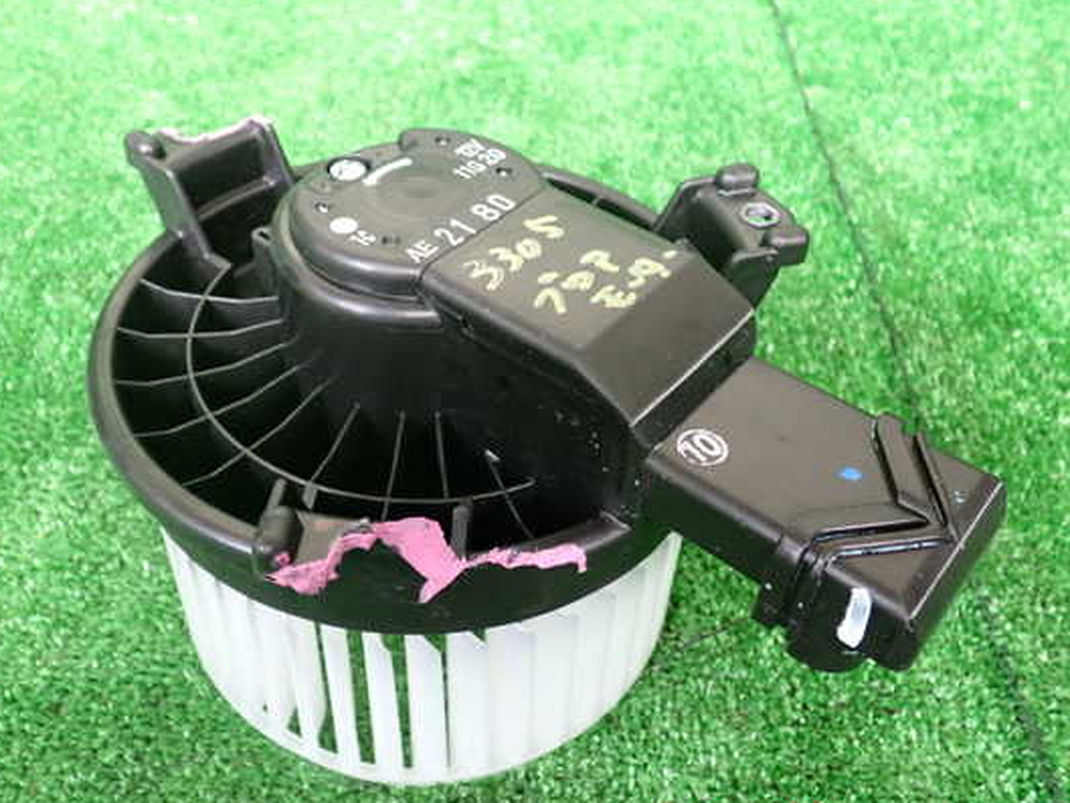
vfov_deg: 41.8
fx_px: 1051
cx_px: 514
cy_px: 394
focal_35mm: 34
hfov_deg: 53.9
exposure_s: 1/40
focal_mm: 5.4
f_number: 2.3
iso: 800
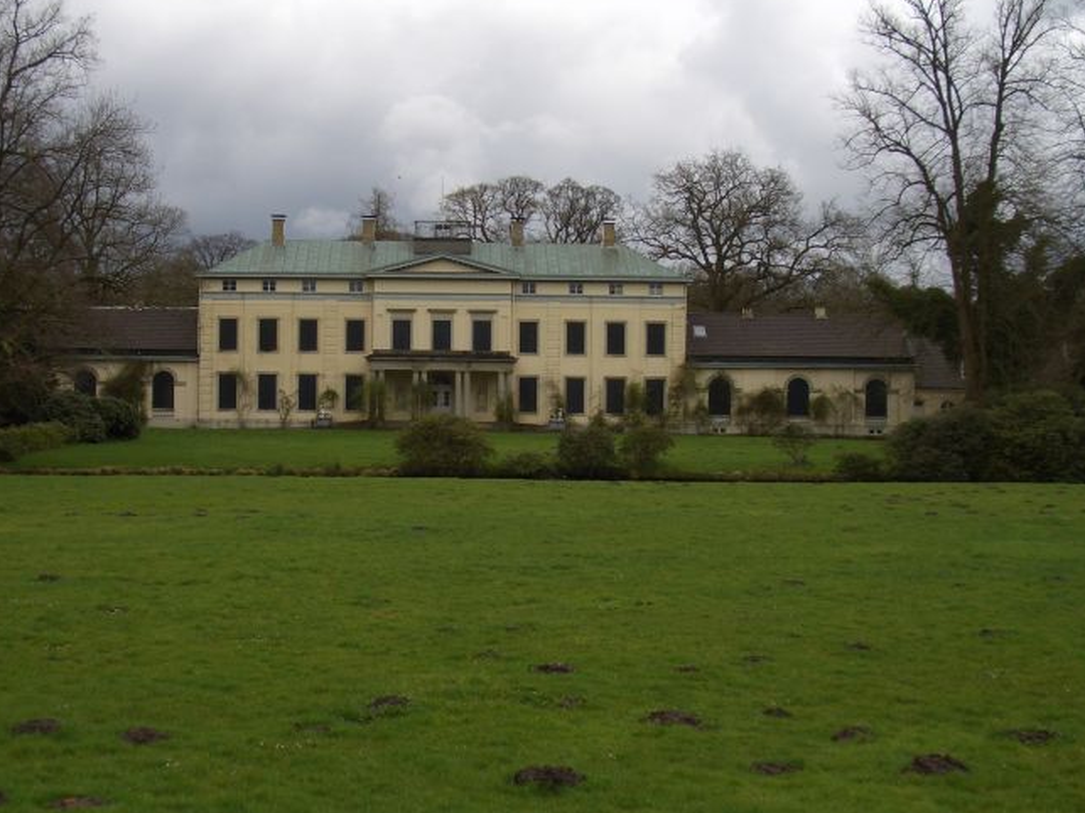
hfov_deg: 37.4
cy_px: 374
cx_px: 452
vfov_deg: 28.5
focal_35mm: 51
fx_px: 1598
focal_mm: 6.8
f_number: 4.6
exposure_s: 1/320
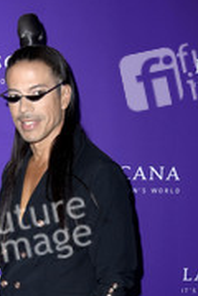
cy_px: 319
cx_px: 54
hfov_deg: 19.1
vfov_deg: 26.4
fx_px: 586
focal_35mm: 71
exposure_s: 1/250
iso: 800
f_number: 5.6
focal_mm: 32
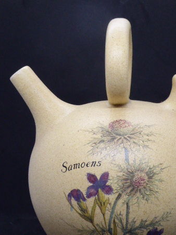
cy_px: 154
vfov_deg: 31.5
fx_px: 414
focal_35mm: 61
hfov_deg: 23.9
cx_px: 121
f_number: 3.9
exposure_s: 1/50
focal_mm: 7.4
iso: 400
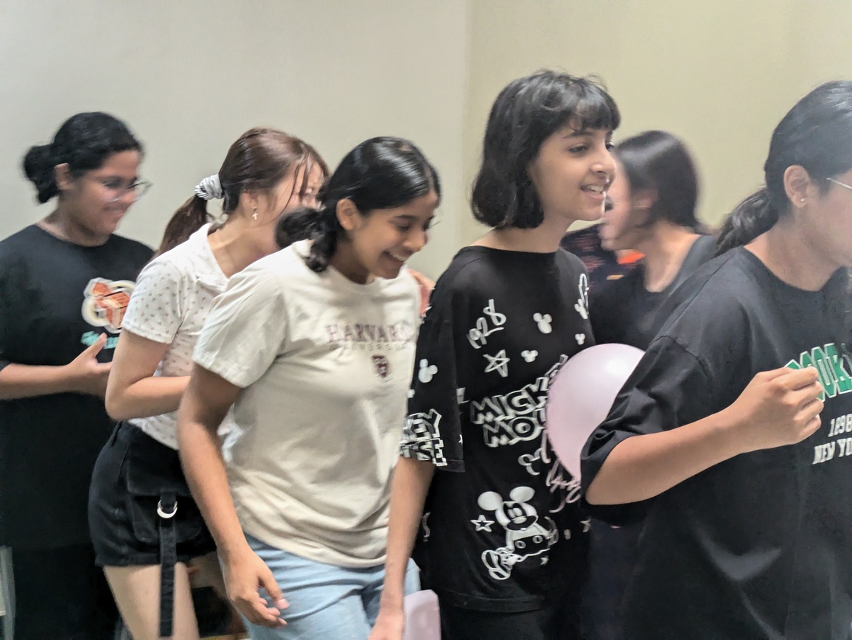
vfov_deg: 28.6
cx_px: 426
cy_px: 320
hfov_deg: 37.5
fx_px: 1256
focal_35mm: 51
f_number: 1.89
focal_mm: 5.43
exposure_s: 1/50
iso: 274
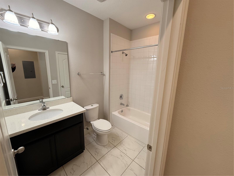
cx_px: 117
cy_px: 88
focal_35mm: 14
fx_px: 95
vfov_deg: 85.7
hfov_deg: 102.1
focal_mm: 2.22
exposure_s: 1/120
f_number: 2.2
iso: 160
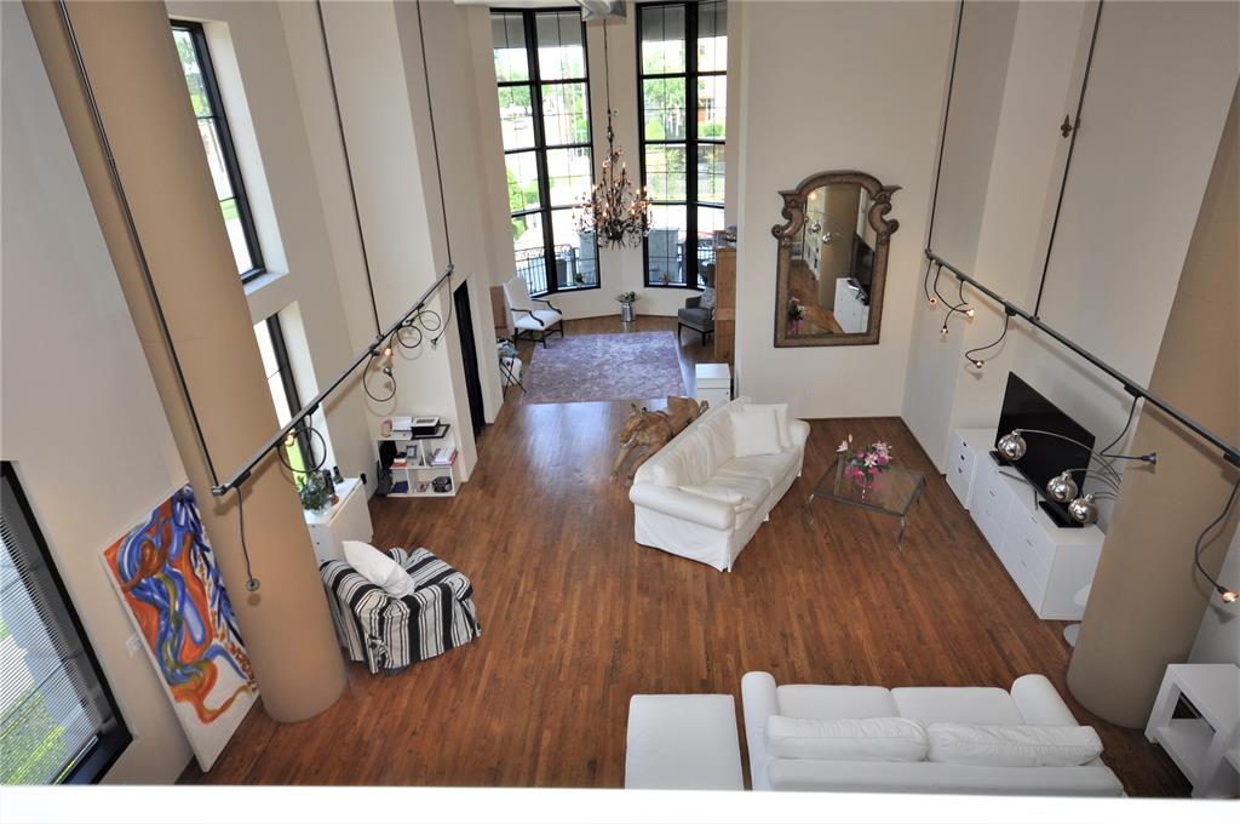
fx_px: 722
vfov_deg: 59.4
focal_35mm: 21
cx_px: 620
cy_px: 412
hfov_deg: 81.3
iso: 200
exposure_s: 1/60
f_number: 4.8
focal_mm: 14
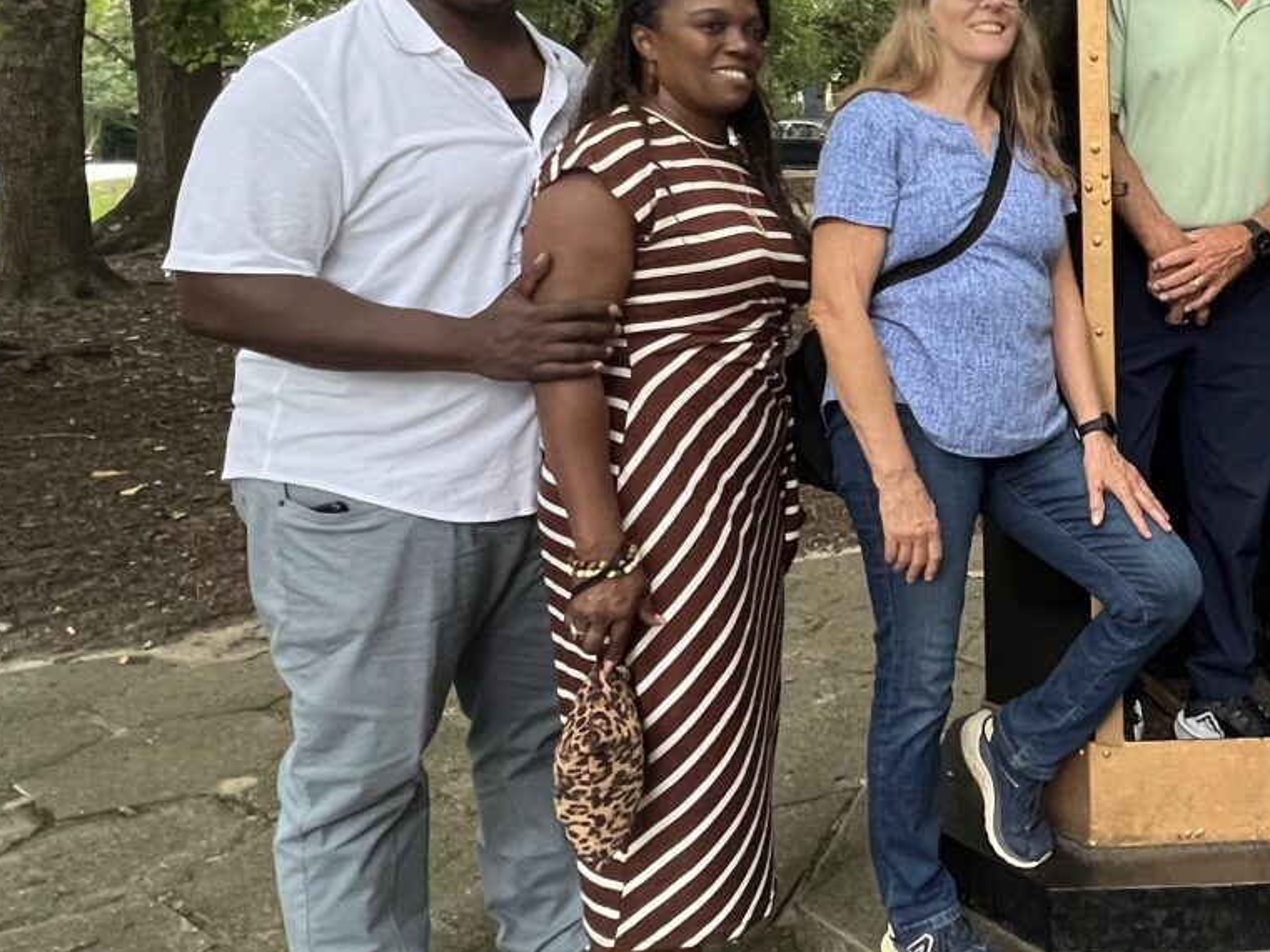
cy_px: 200
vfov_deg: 39.2
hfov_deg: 44.3
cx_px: 1285
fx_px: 1284
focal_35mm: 35
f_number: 1.8
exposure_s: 1/83
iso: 250
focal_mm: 1.57
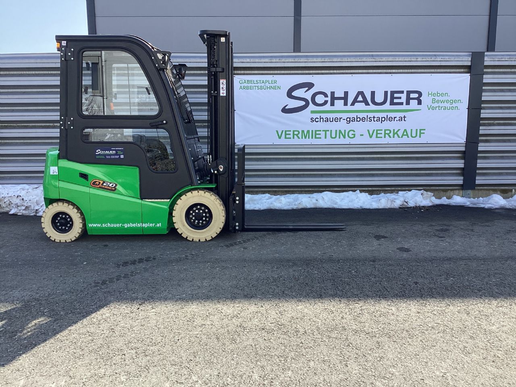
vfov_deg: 45.4
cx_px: 258
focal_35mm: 31
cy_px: 194
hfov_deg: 58.4
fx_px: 462
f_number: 2.4
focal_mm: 3.3
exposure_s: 1/497
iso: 25
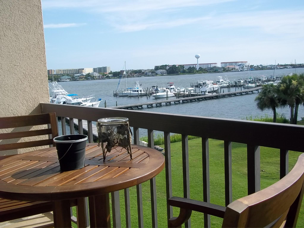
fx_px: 316
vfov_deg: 39.7
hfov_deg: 51.4
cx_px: 152
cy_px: 114
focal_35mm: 36
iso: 80
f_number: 8
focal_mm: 6.5
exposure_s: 1/160
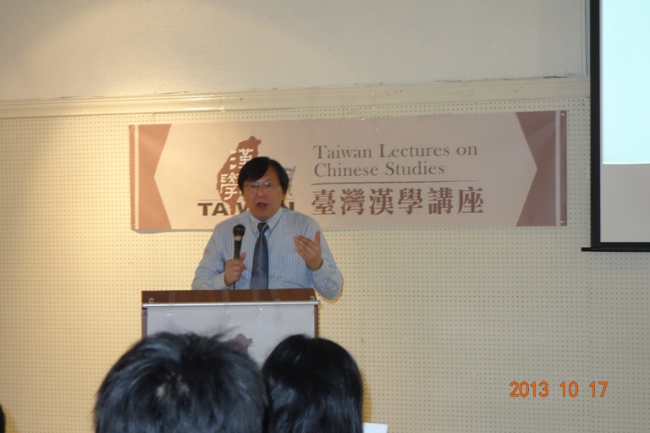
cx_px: 325
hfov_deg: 27.0
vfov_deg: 18.2
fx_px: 1354
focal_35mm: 75
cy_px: 216
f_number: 4
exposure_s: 1/30
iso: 800
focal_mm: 27.86
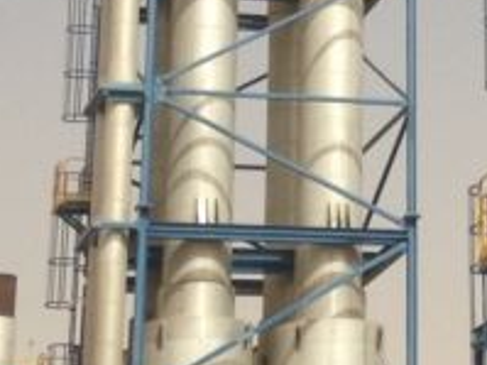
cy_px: -228
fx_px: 2798
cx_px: 705
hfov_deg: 9.7
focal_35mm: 199
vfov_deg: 7.3
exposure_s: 1/2710
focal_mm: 4.12
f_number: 2.4
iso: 50
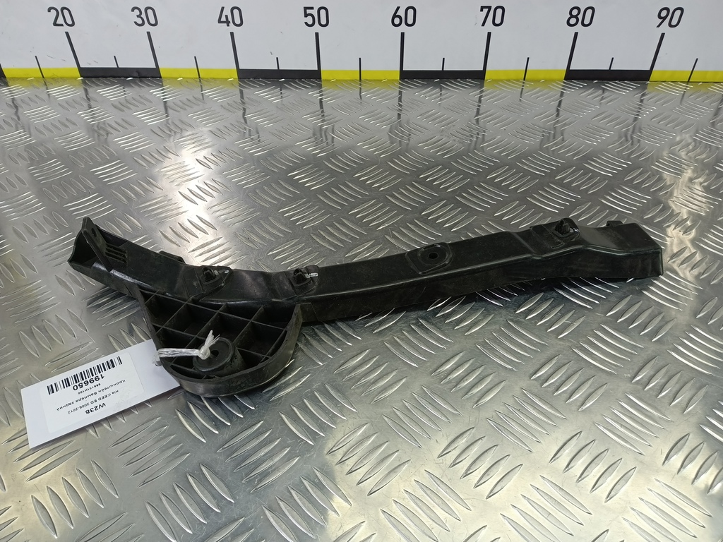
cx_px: 362
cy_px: 271
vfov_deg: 58.9
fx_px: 480
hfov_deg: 73.9
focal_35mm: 23
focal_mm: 4.11
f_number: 1.6
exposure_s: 1/50
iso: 92
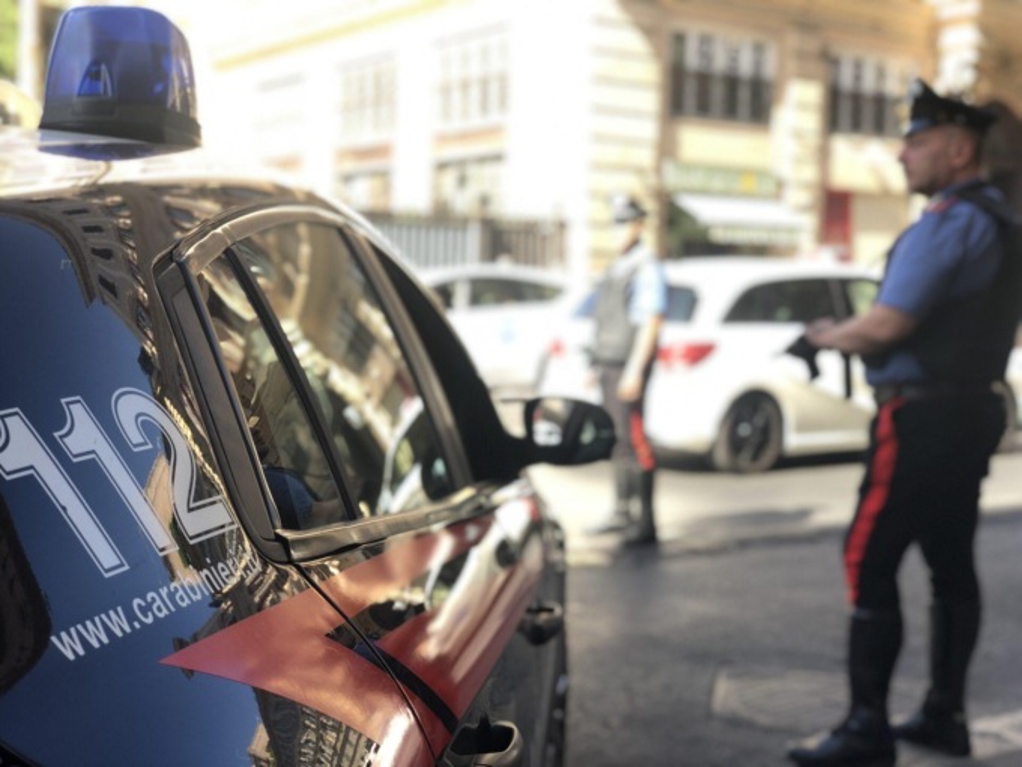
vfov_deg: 28.0
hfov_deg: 36.8
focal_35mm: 52
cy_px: 384
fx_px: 1535
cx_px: 511
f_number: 2.4
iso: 20
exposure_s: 1/120
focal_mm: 6
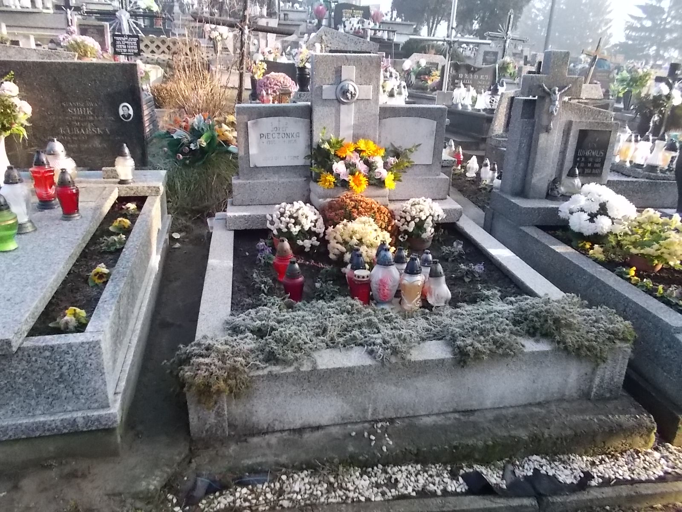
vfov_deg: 53.1
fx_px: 512
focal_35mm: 26
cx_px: 341
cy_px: 256
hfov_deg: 67.3
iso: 400
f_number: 8
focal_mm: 4.6
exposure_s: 1/80
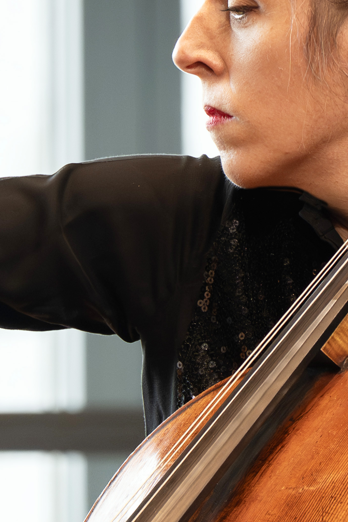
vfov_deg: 2.6
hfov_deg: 1.7
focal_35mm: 803
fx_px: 11641
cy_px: 295
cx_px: 198
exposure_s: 1/200
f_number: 4
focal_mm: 200
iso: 1000
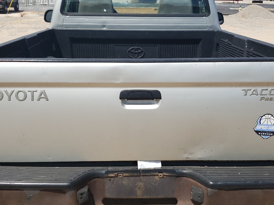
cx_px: 145
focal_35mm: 50
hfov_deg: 38.2
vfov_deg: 29.1
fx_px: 396
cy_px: 106
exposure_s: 1/5000
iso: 50
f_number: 1.5
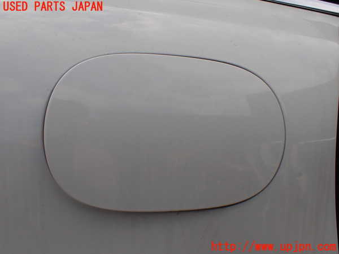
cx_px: 170
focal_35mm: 30
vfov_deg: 46.8
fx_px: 294
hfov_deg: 60.0
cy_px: 127
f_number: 9
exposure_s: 1/160
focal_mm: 5.4
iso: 100
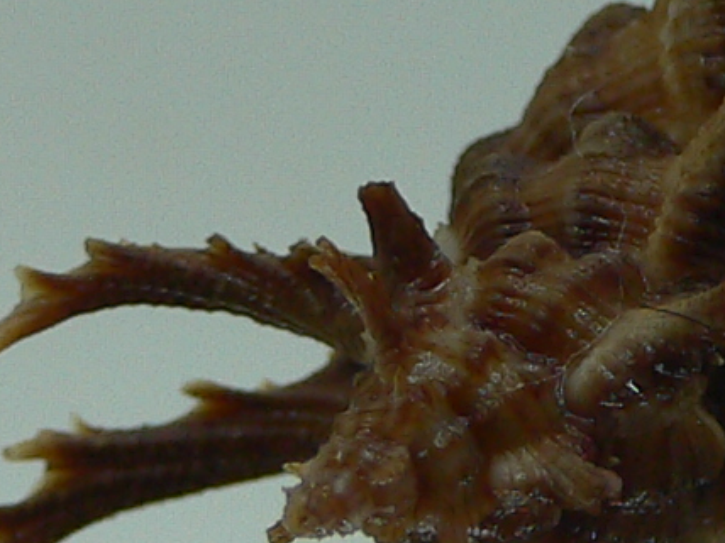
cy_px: 408
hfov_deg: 11.9
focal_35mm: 165
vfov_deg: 9.0
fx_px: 3456
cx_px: 710
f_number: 2.8
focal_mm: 4.6
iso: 80
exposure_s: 1/100
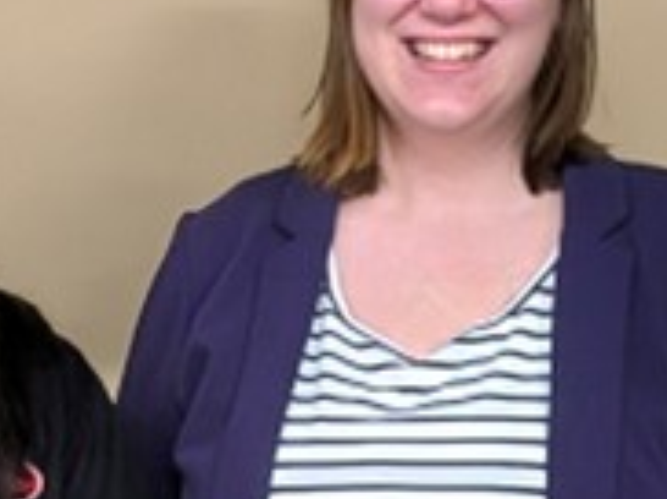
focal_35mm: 135
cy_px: 901
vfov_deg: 10.3
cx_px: 37
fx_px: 2598
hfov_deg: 14.4
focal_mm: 6.9
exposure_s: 1/37.6
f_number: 1.68
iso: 280
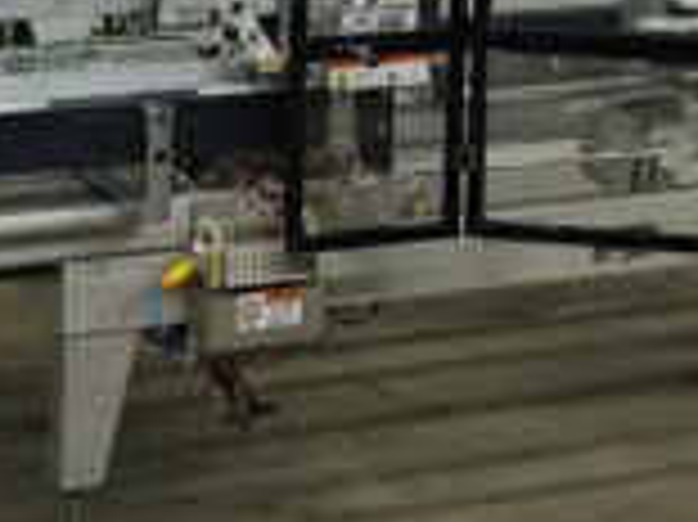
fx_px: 3123
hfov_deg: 12.7
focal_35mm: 155
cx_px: 279
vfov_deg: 9.4
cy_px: -115
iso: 160
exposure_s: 1/50
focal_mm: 19.03
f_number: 4
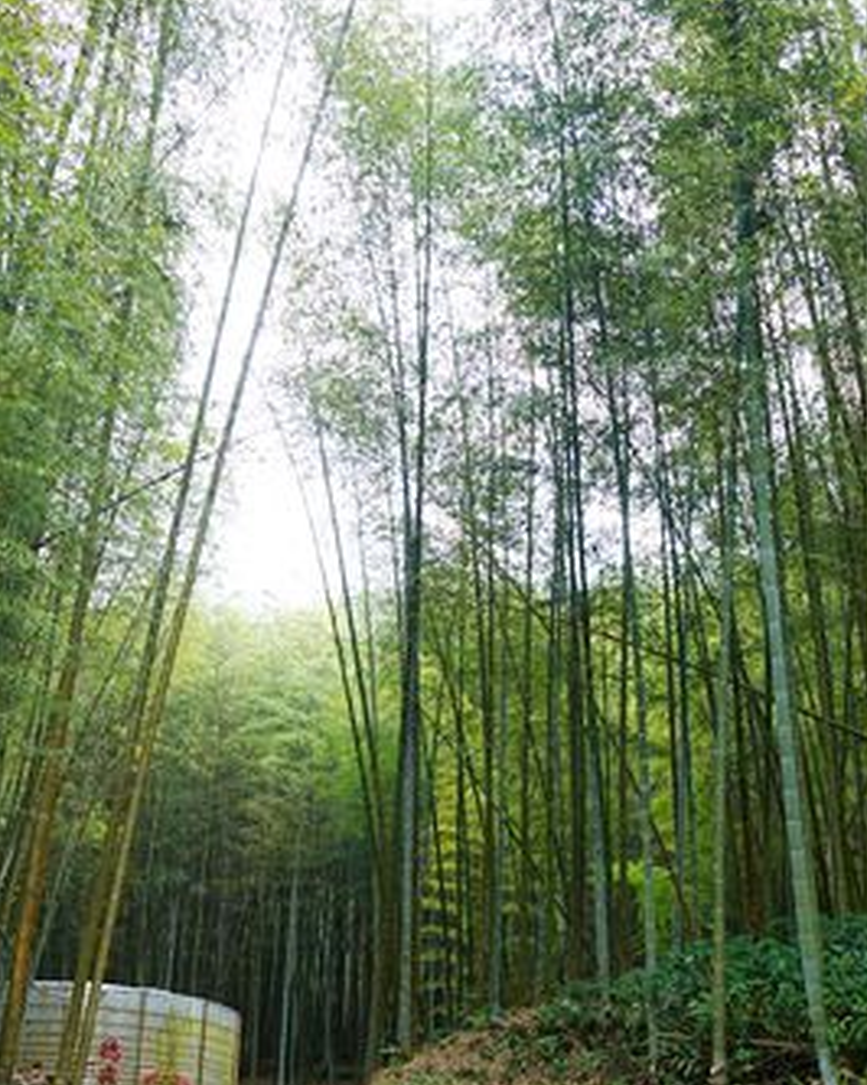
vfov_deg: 40.8
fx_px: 1413
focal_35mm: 44
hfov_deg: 33.7
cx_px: 595
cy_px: 815
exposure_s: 1/80
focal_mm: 8.8
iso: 125
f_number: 3.2
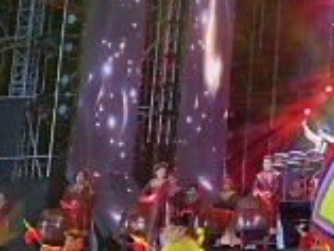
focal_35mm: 114
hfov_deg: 15.4
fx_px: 1101
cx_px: 553
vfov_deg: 12.7
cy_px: -62
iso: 320
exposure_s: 1/60
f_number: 1.8
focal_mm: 3.99
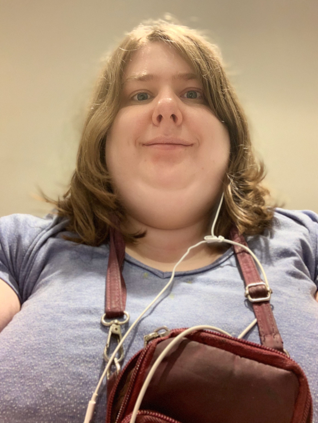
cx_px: 159
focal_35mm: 32
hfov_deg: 44.2
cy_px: 212
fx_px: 392
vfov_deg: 56.8
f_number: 2.2
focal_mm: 2.87
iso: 200
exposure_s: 1/33
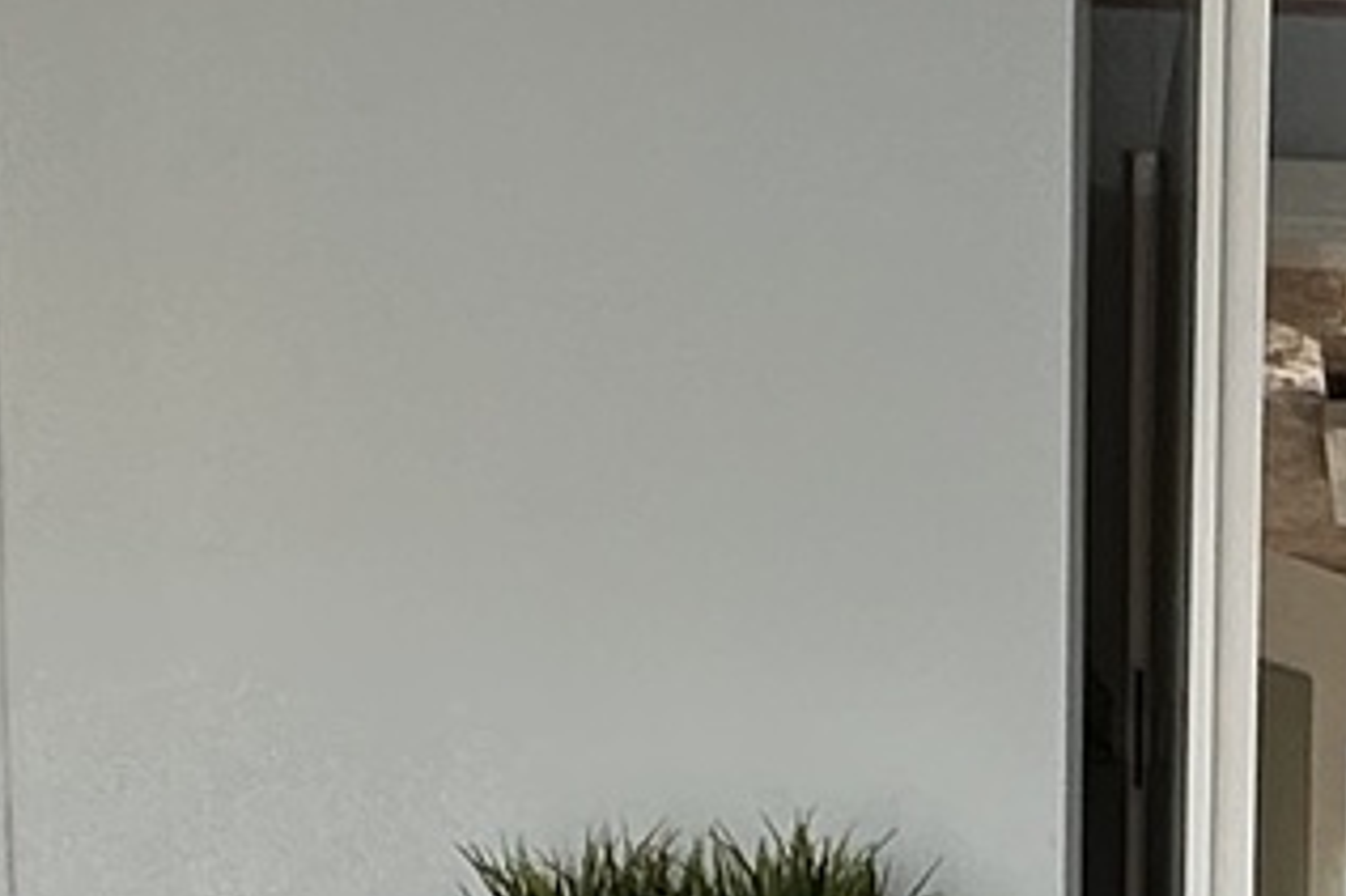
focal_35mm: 115
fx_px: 4297
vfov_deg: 10.5
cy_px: 2019
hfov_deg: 17.0
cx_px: 1597
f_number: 2.2
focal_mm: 2.22
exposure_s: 1/230
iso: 40
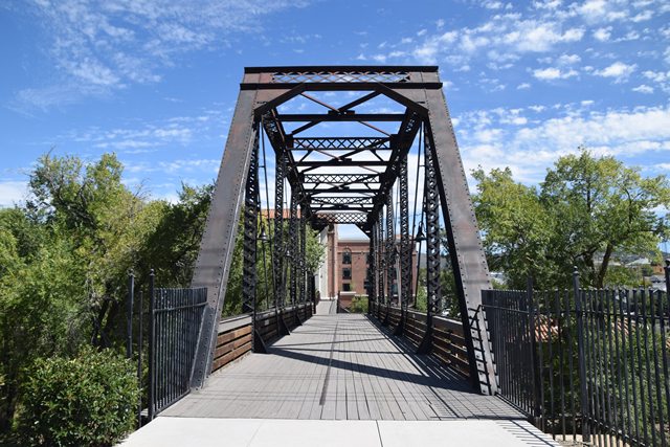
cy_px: 224
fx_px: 503
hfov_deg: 67.4
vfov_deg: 48.0
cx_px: 335
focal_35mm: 27
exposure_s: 1/250
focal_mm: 18
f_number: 8
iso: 200
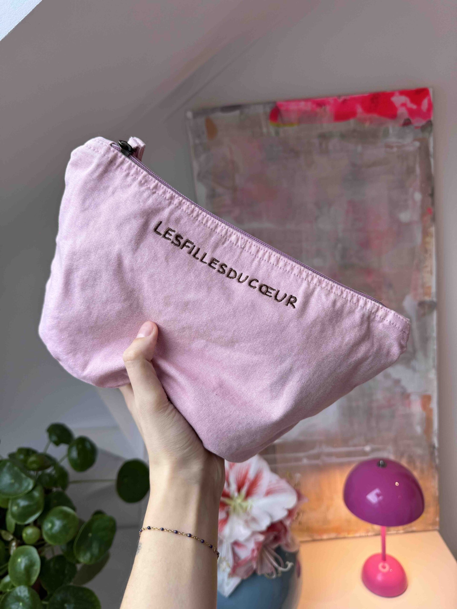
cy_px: 304
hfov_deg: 56.8
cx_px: 228
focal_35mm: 24
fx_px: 422
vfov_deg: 71.6
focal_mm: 6.76
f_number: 1.78
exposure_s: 1/100
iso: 64
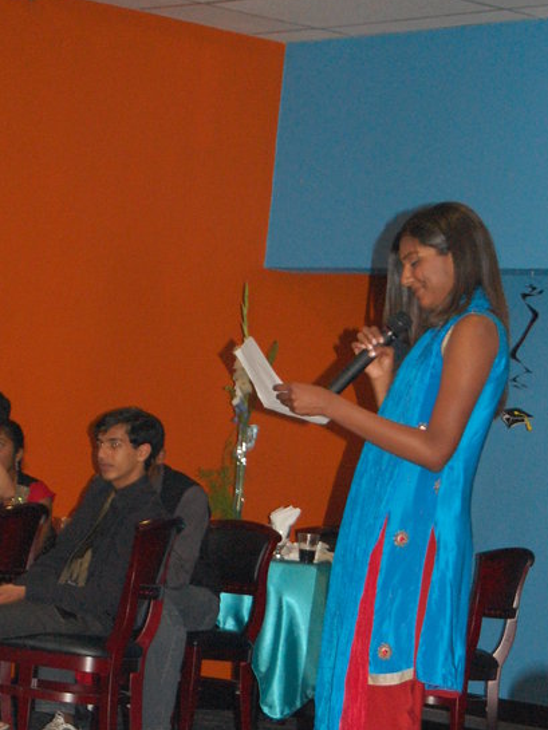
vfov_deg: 13.2
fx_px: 3142
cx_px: 306
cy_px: 626
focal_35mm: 149
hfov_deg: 10.0
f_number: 5.6
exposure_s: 1/60
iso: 1600
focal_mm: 55
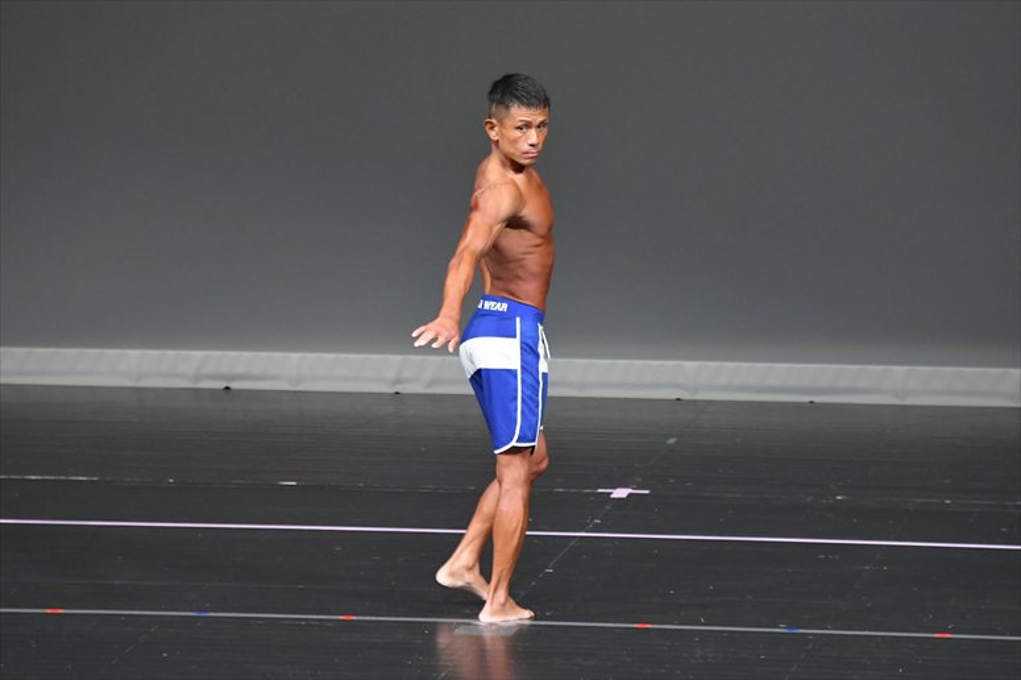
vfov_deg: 4.0
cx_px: 510
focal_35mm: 345
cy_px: 340
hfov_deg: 6.0
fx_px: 9780
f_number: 5.6
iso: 5000
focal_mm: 230
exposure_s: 1/400
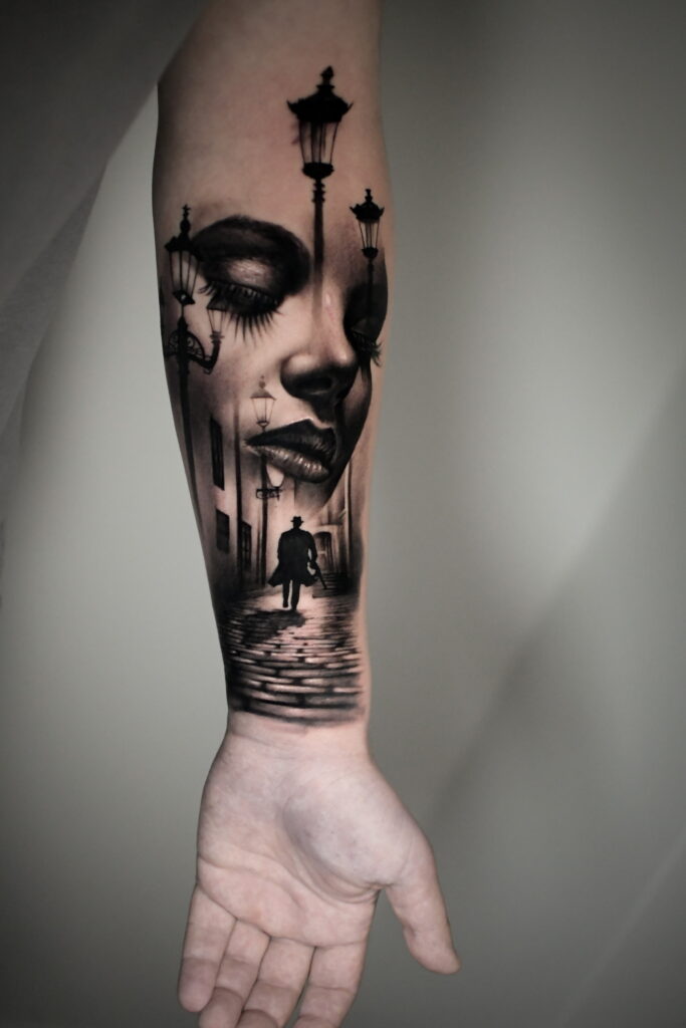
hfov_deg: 26.0
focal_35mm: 52
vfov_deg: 38.2
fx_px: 1486
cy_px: 514
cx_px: 343
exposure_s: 1/3200
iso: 6400
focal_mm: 35
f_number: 1.8
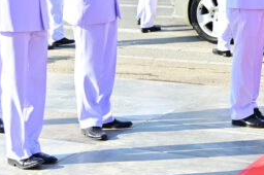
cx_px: 261
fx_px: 791
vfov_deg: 12.4
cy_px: -28
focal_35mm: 108
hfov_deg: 18.5
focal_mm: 46
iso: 100
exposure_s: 1/320
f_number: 4
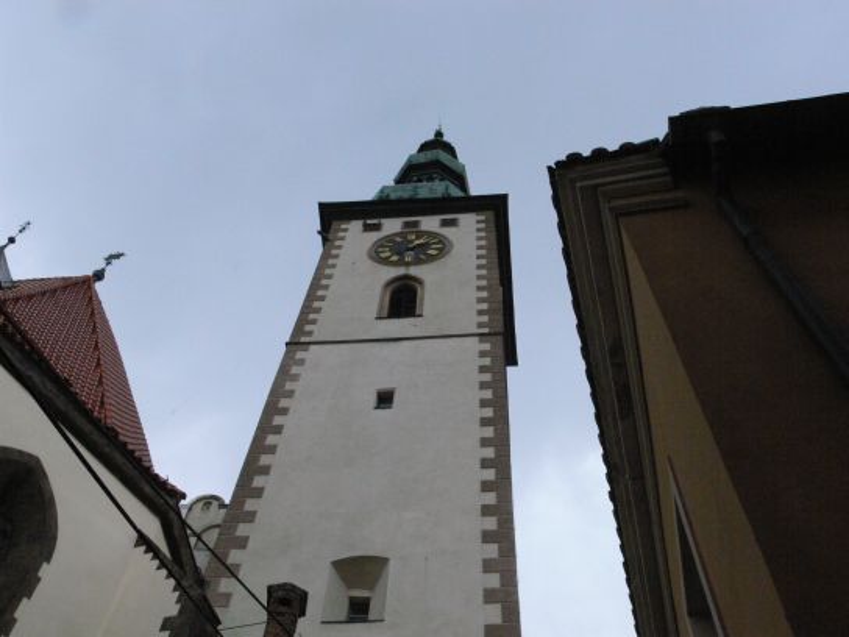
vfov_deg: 40.7
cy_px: 318
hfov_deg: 52.6
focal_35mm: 35
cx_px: 424
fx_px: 858
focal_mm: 7.4
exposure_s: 1/400
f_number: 8
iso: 400
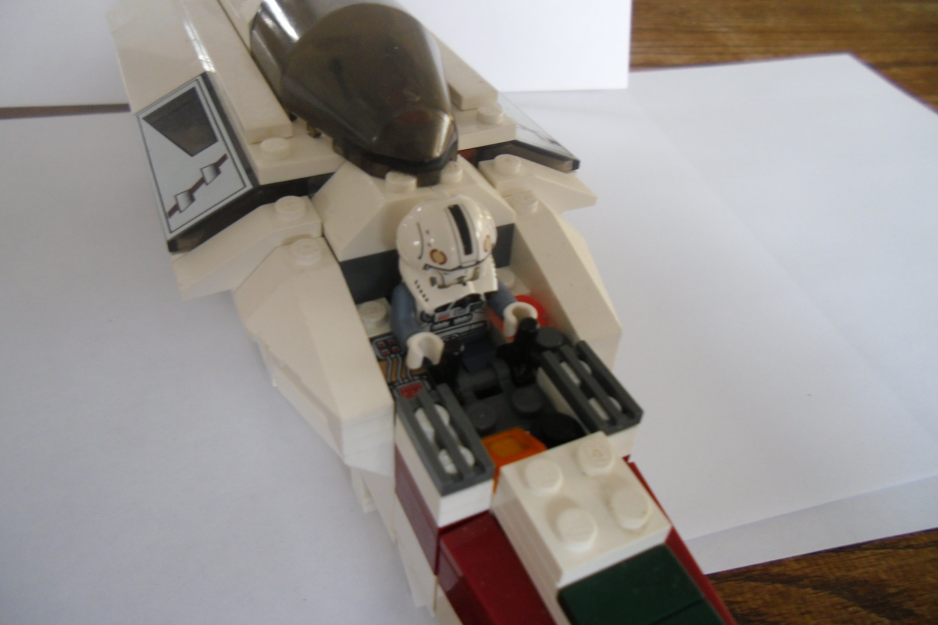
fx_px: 756
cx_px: 462
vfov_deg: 44.8
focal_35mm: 29
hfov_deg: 63.7
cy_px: 267
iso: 200
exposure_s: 1/20
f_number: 3.2
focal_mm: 4.9
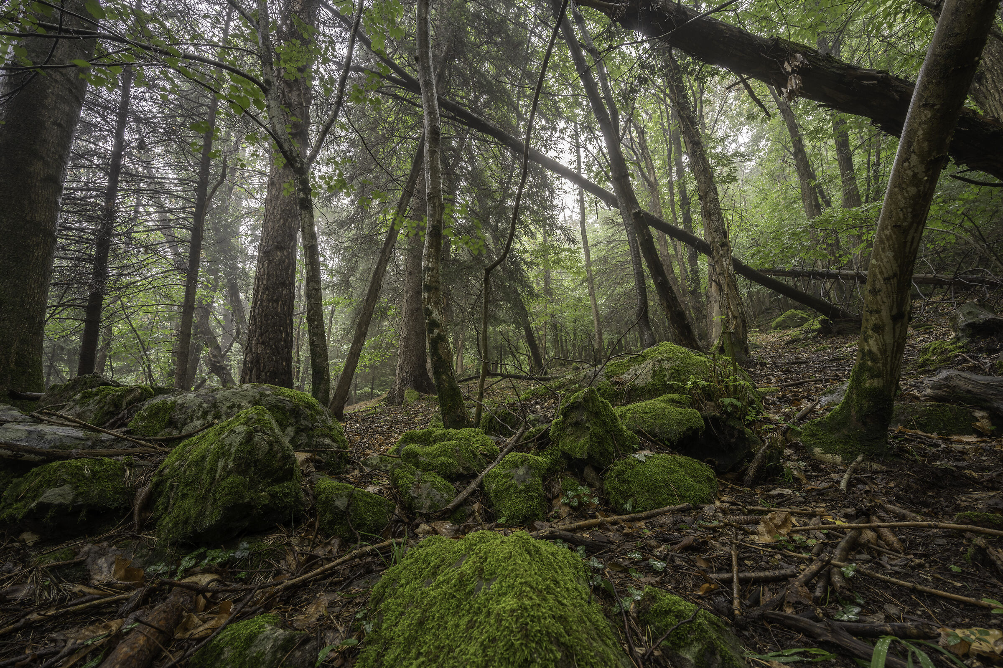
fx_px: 390
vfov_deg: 81.2
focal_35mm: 14
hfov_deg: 104.3
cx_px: 502
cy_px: 334
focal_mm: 14
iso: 80
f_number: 11
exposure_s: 1/2.5
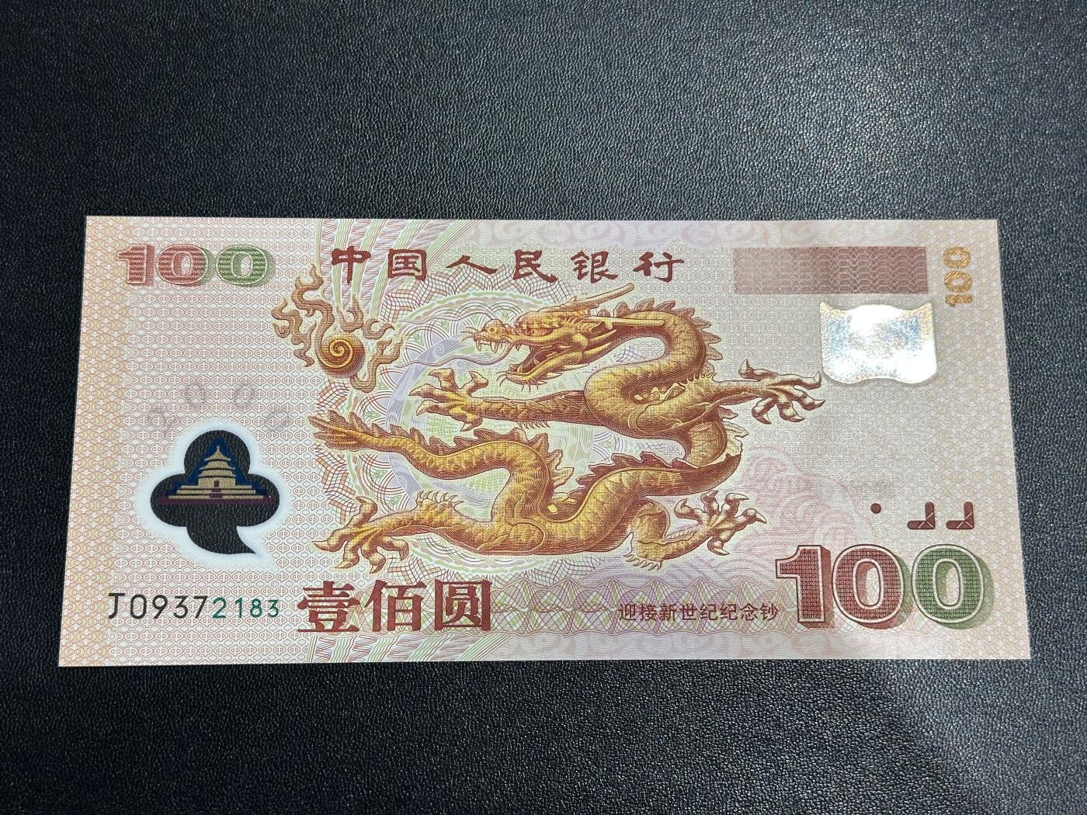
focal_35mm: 48
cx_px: 544
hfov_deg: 39.7
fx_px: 1507
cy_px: 408
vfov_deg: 30.3
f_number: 1.78
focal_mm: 6.86
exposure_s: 1/50
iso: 80
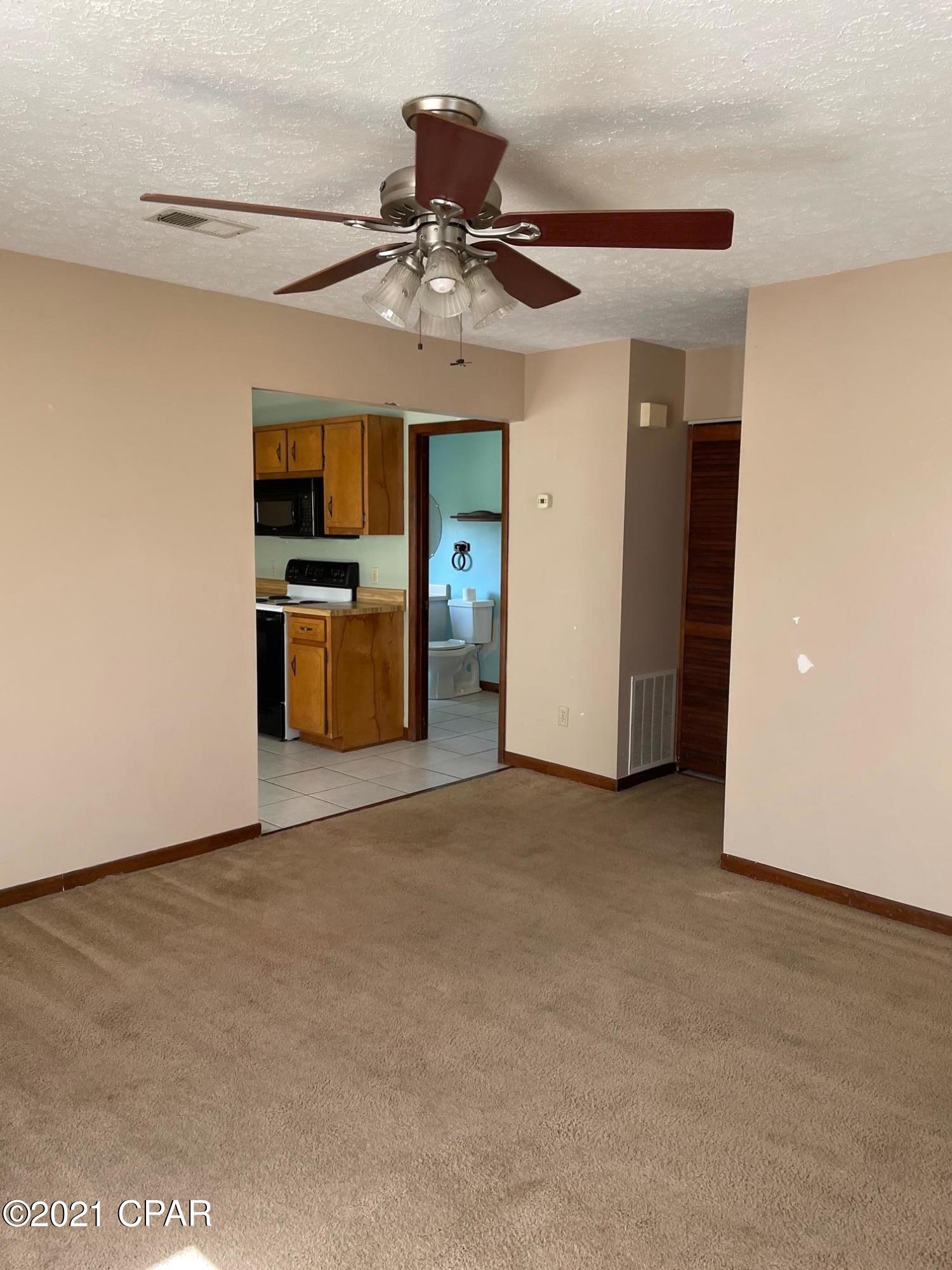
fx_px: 953
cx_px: 476
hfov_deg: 53.1
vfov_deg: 67.3
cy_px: 635
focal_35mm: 26
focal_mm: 4.2
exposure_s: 1/121
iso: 125
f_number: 1.6
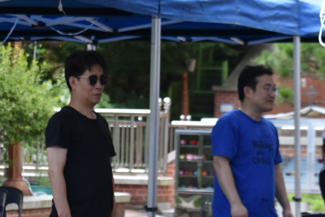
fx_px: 2312
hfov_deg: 8.0
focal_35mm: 256
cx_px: 90
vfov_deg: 5.4
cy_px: 171
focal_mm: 78
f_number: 7.1
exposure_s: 1/200
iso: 400
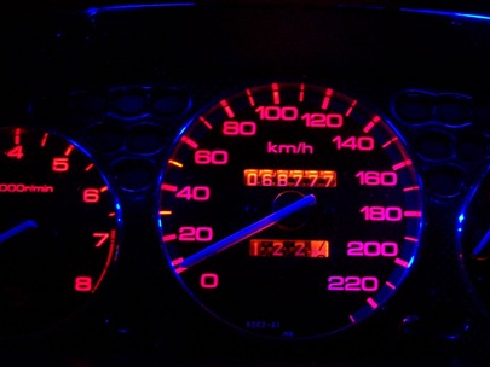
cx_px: 279
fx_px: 850
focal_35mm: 60
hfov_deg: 32.1
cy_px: 222
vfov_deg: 24.4
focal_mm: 6.3
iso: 200
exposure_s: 2
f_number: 2.8
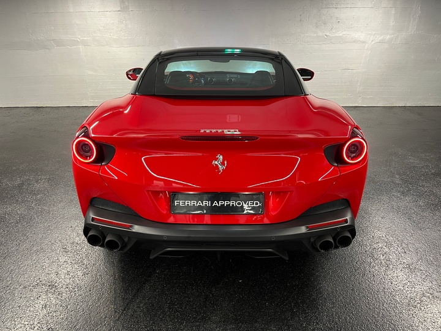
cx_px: 220
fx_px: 331
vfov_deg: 53.1
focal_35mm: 26
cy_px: 166
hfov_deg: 67.3
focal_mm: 5.1
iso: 200
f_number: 1.6
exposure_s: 1/50
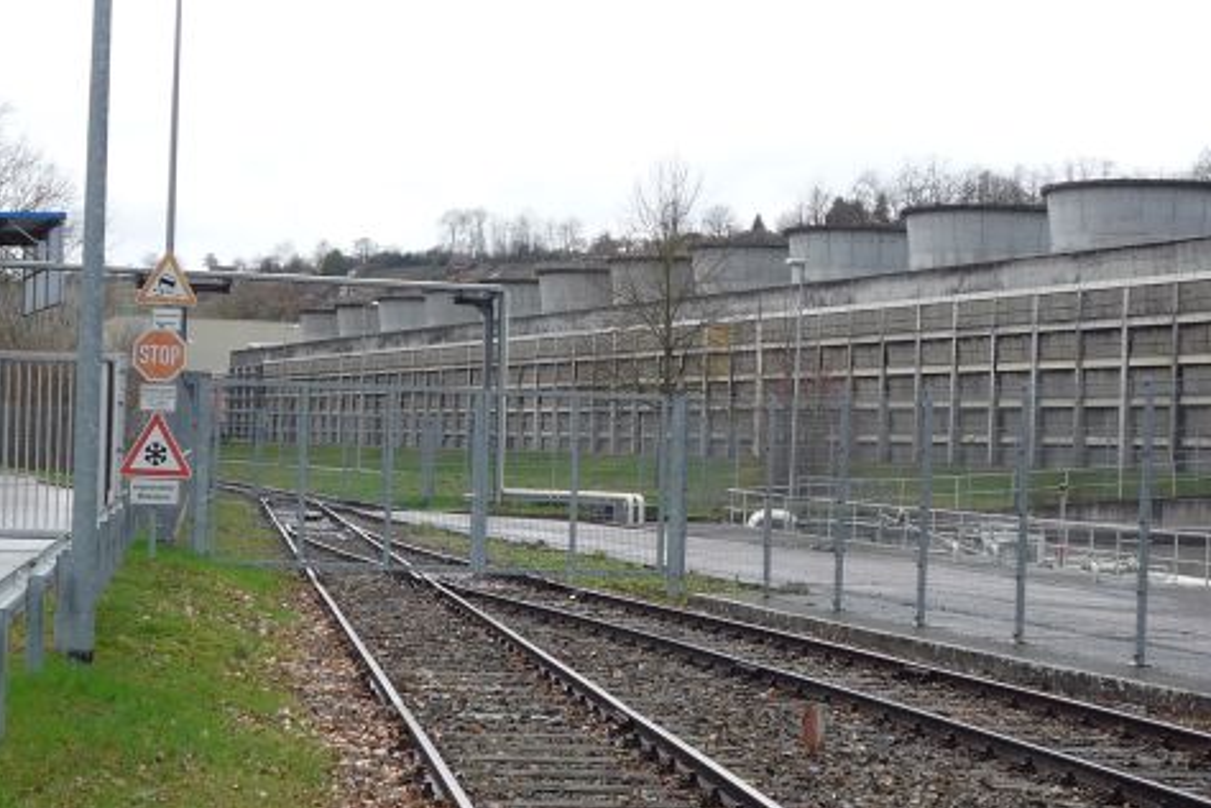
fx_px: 2624
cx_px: 606
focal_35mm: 78
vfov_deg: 17.5
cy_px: 458
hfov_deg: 26.0
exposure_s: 1/160
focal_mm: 7.5
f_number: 4.5
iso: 100
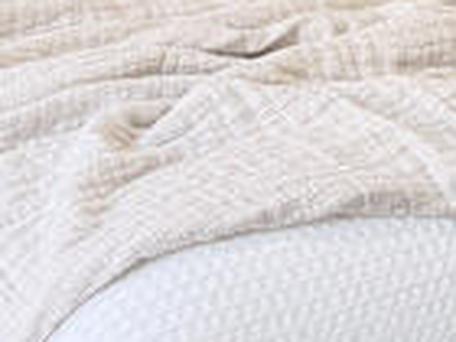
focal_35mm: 176
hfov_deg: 11.2
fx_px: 2318
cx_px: 208
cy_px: -449
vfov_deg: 7.9
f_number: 1.78
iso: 320
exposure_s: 1/120
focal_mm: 6.76
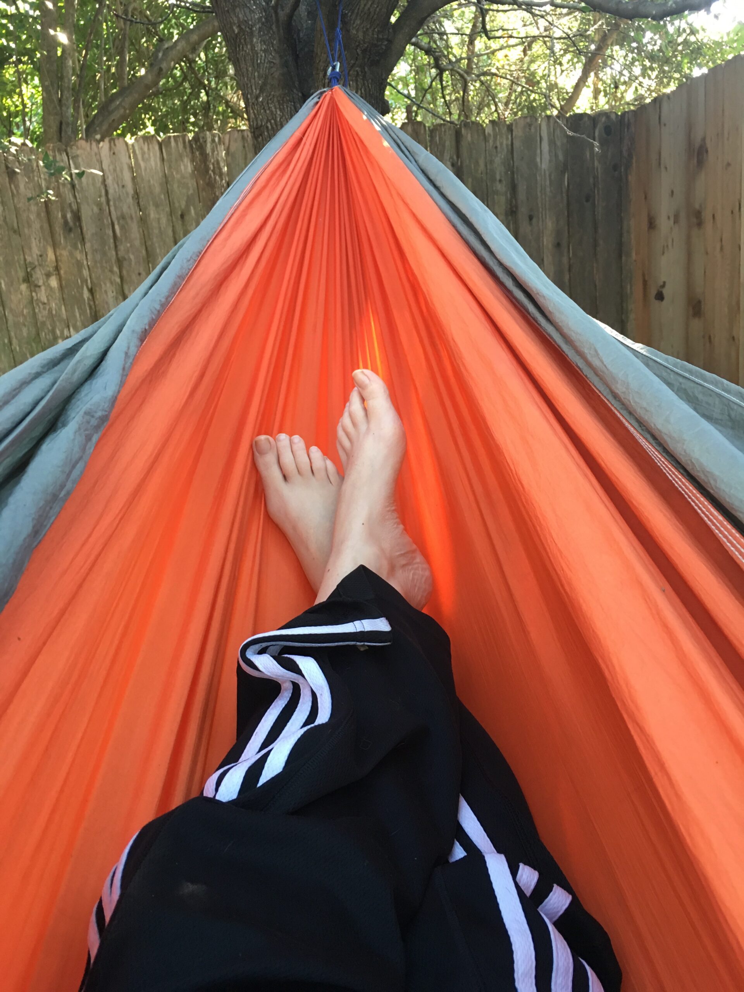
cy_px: 496
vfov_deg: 61.7
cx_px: 372
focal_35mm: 29
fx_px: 831
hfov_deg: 48.2
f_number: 2.2
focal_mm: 4.15
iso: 100
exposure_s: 1/30
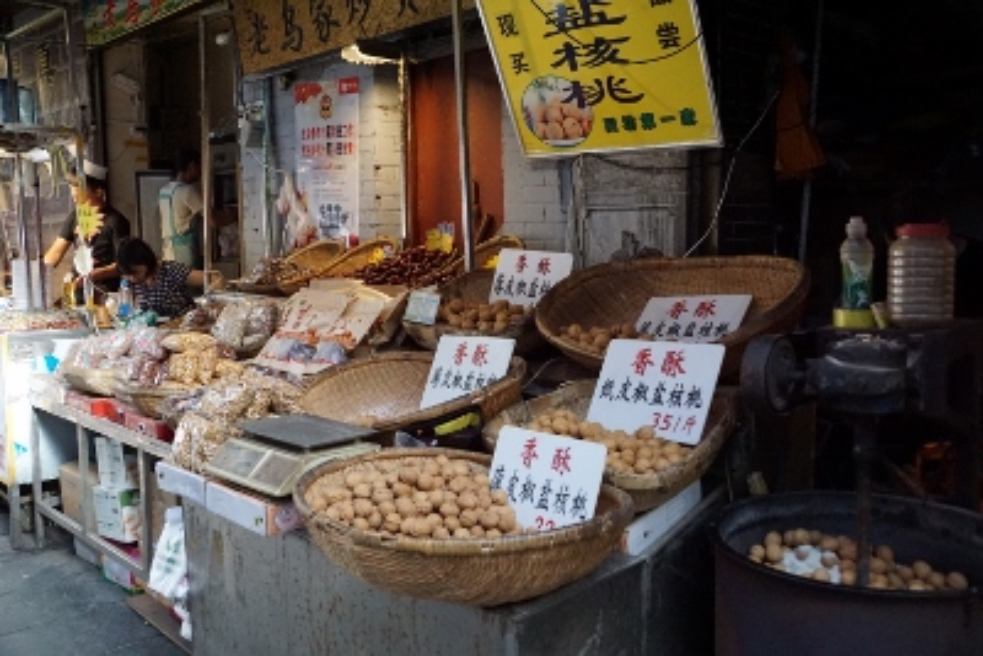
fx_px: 901
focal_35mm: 33
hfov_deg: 57.2
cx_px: 492
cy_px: 328
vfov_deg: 40.0
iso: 3200
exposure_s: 1/1600
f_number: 4
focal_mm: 22
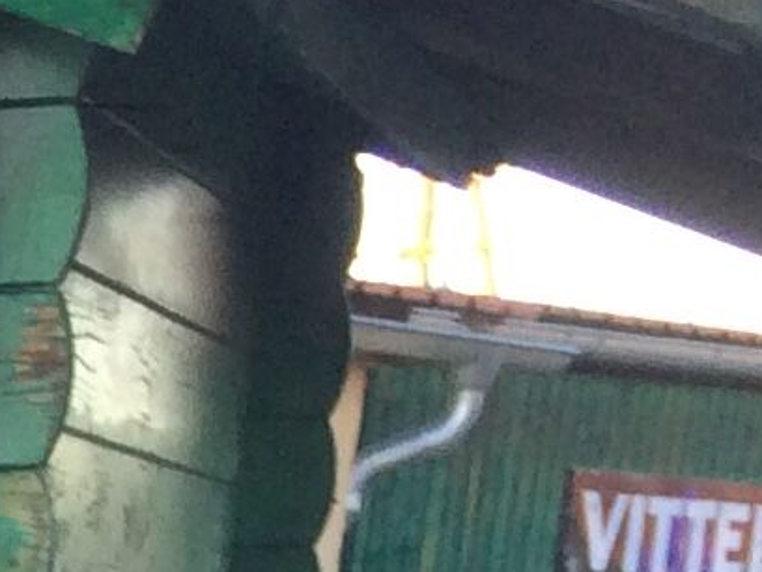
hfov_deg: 7.1
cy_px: 2088
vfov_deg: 5.7
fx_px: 5107
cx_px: -1935
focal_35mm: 232
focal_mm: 4.15
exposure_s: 1/100
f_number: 2.2
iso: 50
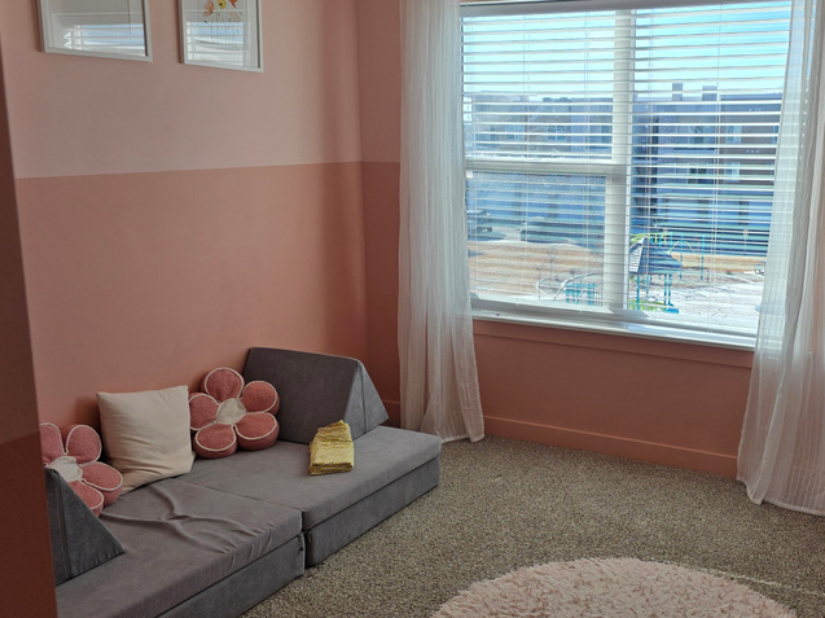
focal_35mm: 37
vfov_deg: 38.6
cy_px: 295
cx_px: 565
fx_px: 881
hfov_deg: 49.1
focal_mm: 6.3
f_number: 1.7
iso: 80
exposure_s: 1/2210
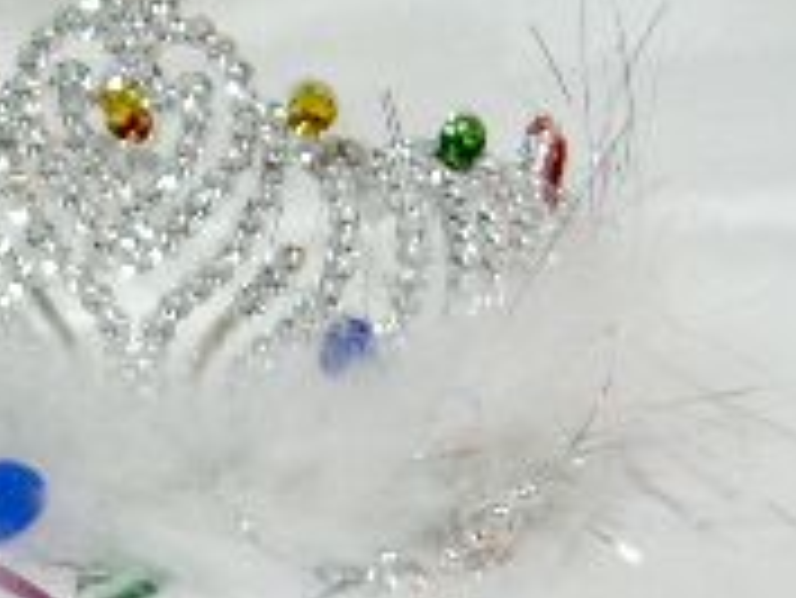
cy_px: 674
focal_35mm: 141
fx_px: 3245
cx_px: 121
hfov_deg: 13.9
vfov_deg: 10.4
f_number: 3.5
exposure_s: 1/45
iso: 110
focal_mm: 6.6
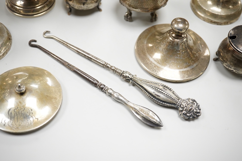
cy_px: 80
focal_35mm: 45
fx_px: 302
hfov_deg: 43.6
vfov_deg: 29.9
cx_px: 121
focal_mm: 30
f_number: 6.3
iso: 2500
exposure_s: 1/400
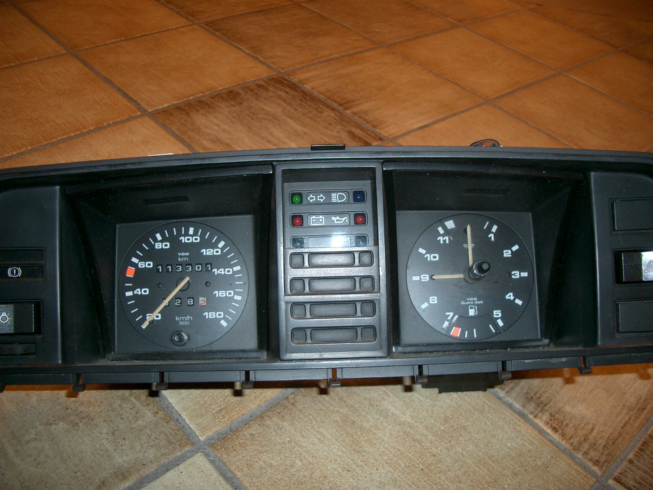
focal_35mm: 35
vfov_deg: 40.7
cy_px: 245
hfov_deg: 52.6
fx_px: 660
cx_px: 326
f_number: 2.6
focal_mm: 5.8
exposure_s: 1/40
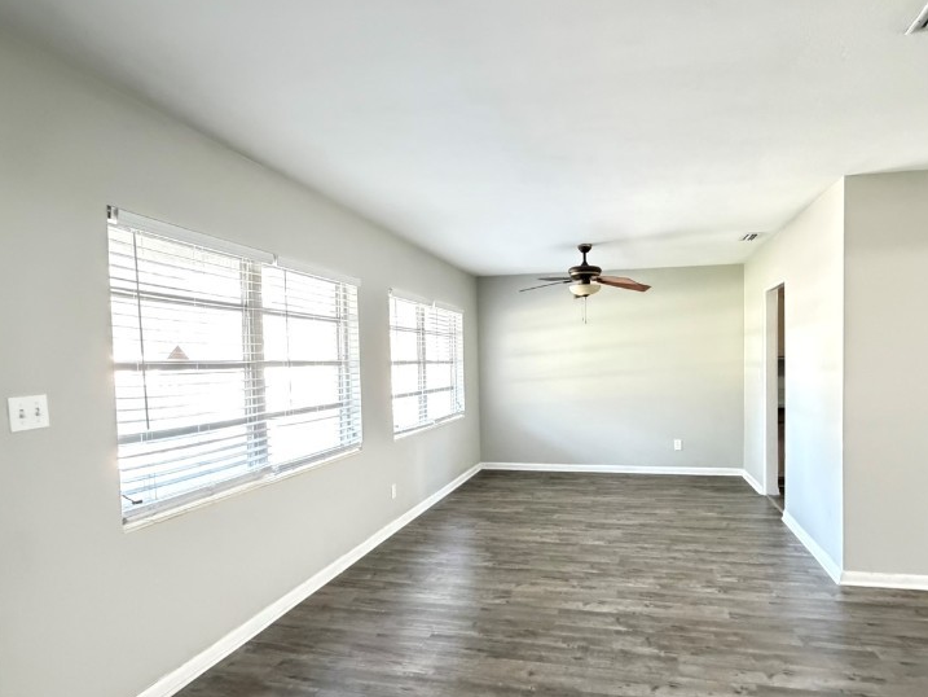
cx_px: 531
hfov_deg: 81.2
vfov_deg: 65.9
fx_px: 536
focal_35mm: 20
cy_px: 378
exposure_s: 1/39
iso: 1600
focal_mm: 2.22
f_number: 2.2
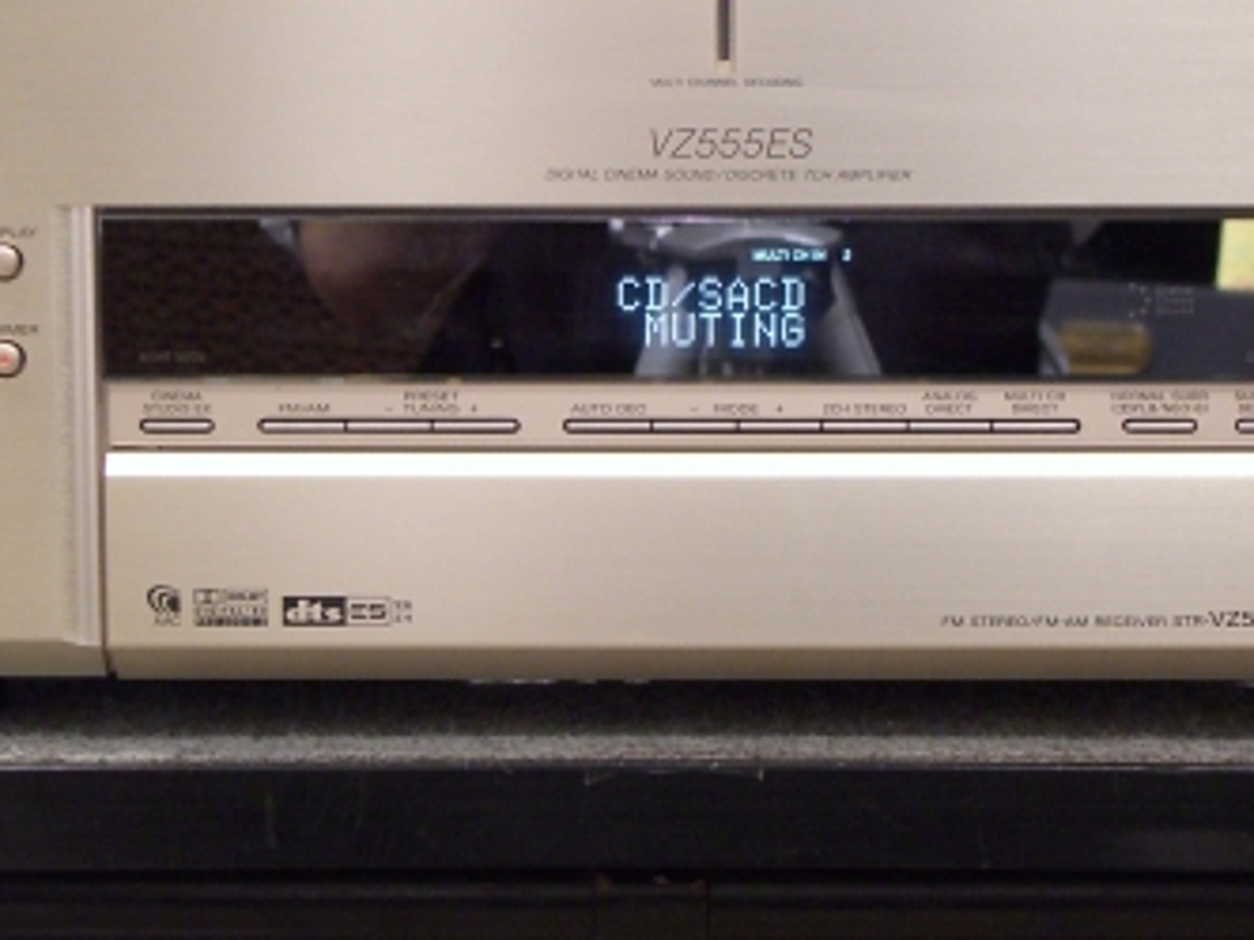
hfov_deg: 15.0
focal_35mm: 131
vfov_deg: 11.3
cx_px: 714
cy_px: 298
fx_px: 4746
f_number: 4
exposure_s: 1/8
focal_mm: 14.2
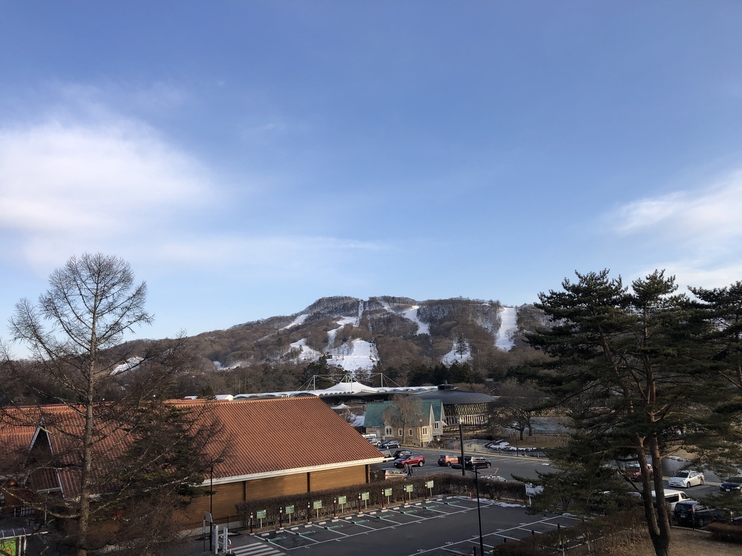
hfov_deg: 63.4
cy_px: 278
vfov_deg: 49.7
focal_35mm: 28
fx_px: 600
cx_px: 371
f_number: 1.8
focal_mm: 3.99
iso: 20
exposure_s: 1/960
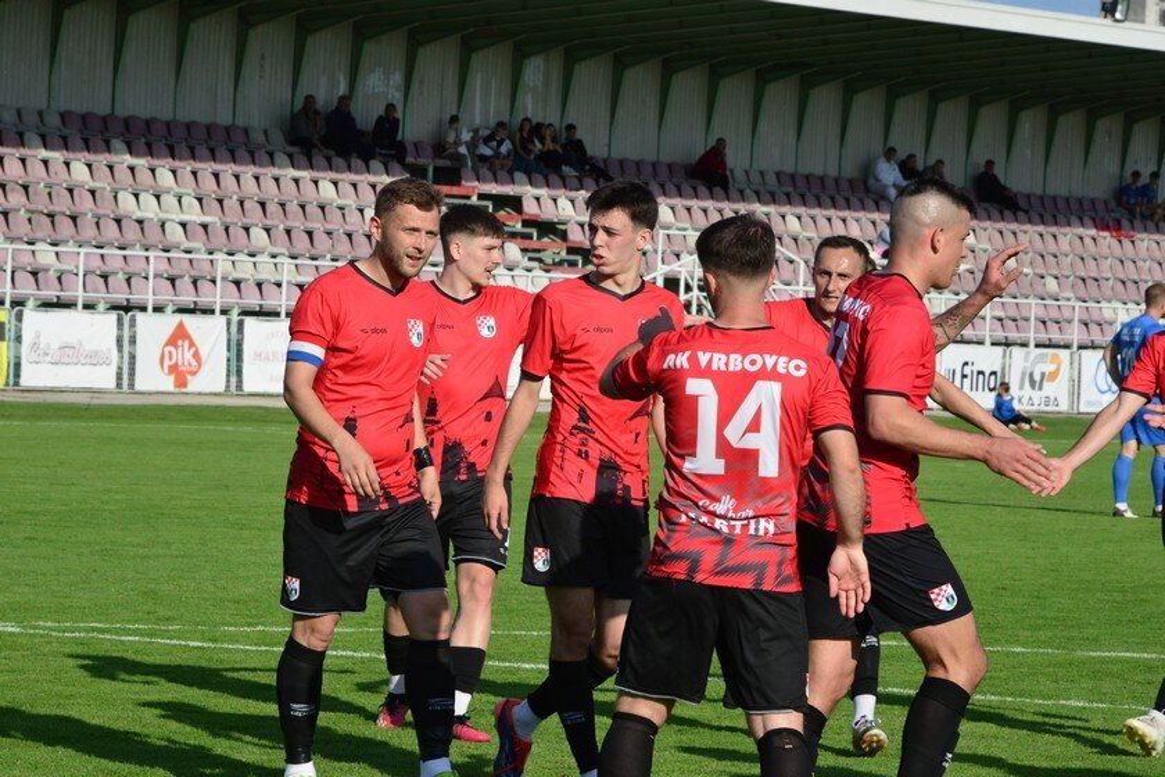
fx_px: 6148
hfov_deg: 10.8
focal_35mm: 190
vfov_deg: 7.2
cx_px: 582
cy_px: 388
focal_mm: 190
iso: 2000
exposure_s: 1/1000
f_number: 16
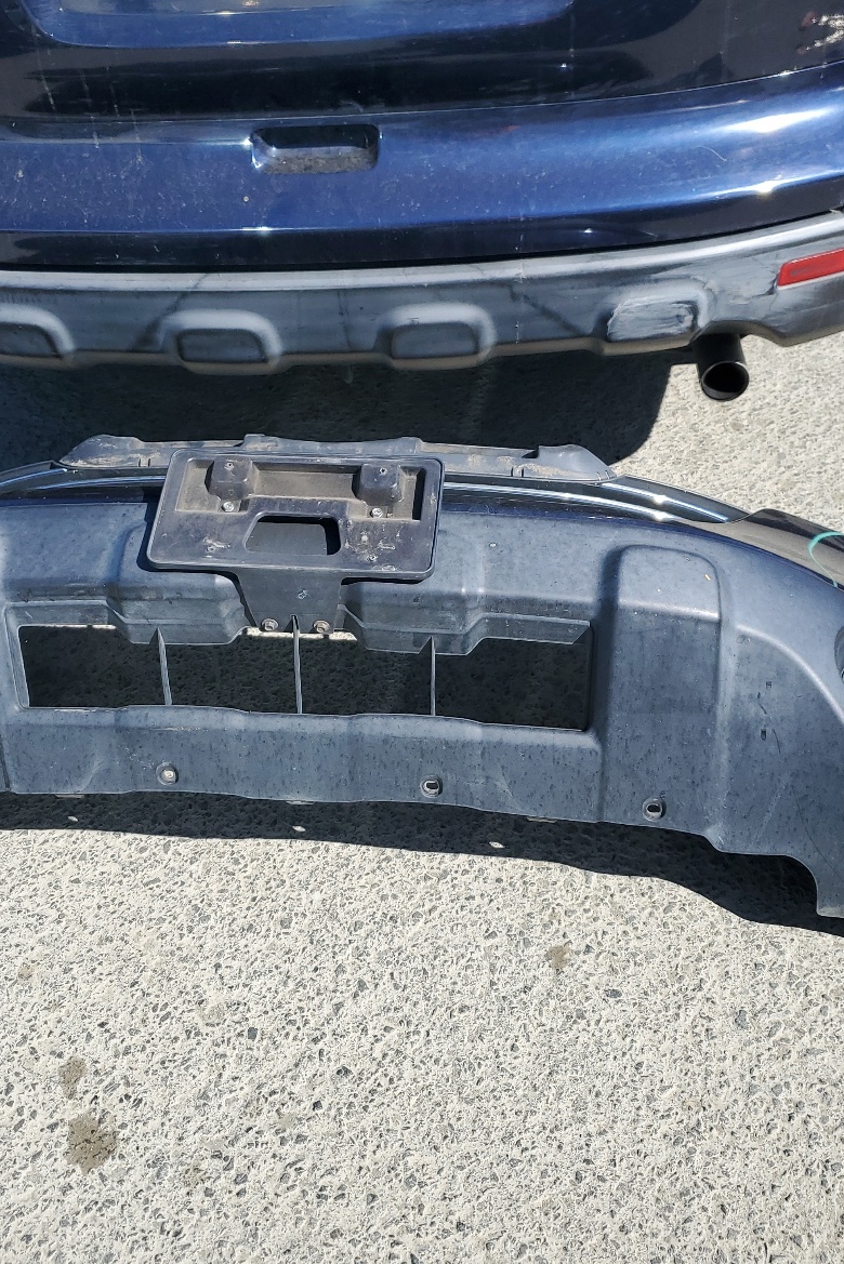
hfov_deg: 35.9
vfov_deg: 51.9
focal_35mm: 37
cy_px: 642
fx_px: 1300
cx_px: 387
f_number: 1.5
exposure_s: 1/2000
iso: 50
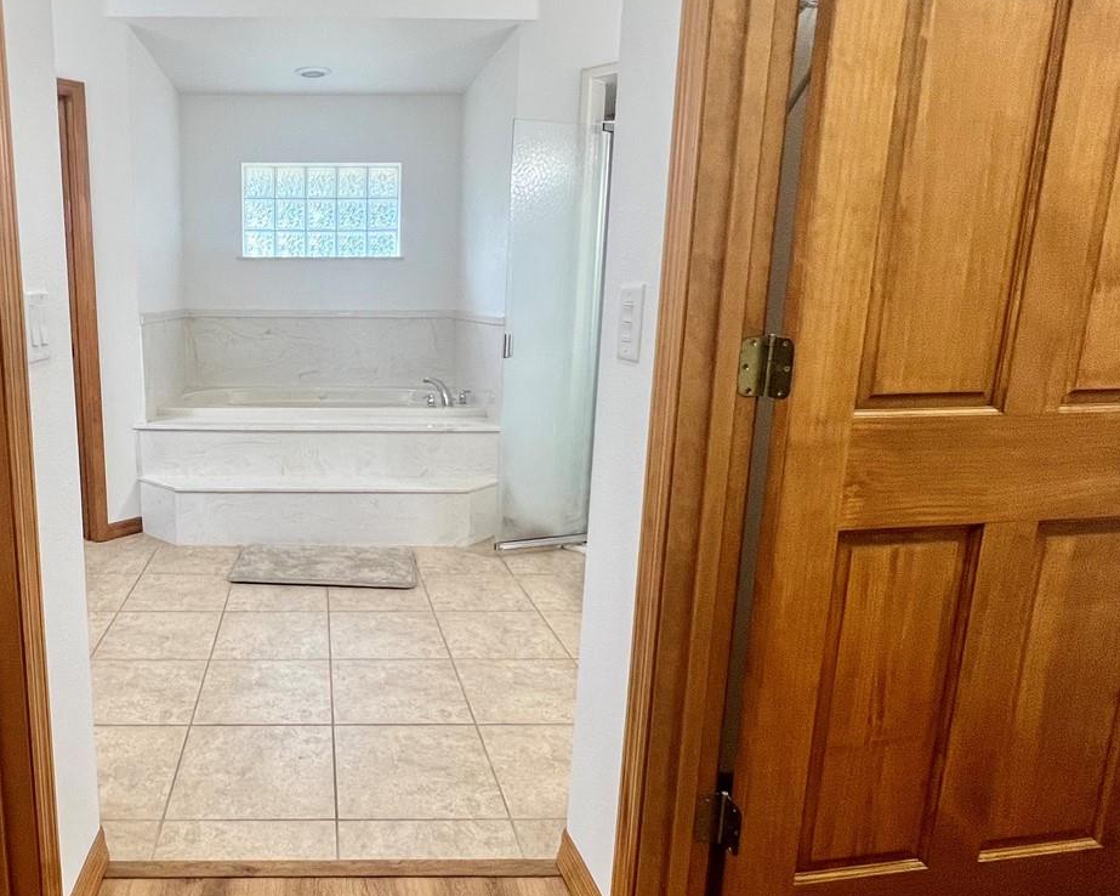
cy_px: 446
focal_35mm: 22
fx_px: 729
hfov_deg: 71.4
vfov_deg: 63.1
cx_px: 320
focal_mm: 1.57
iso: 200
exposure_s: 1/120
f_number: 1.8
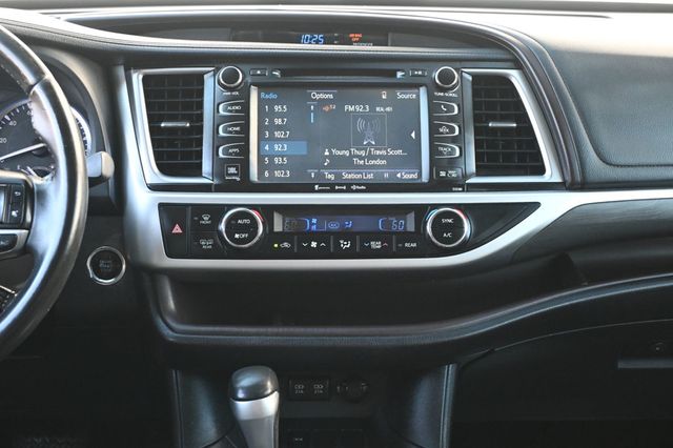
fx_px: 1093
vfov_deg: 23.2
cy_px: 224
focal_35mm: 58
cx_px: 336
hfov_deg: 34.2
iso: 2500
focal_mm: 39
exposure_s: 1/125
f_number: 5.6
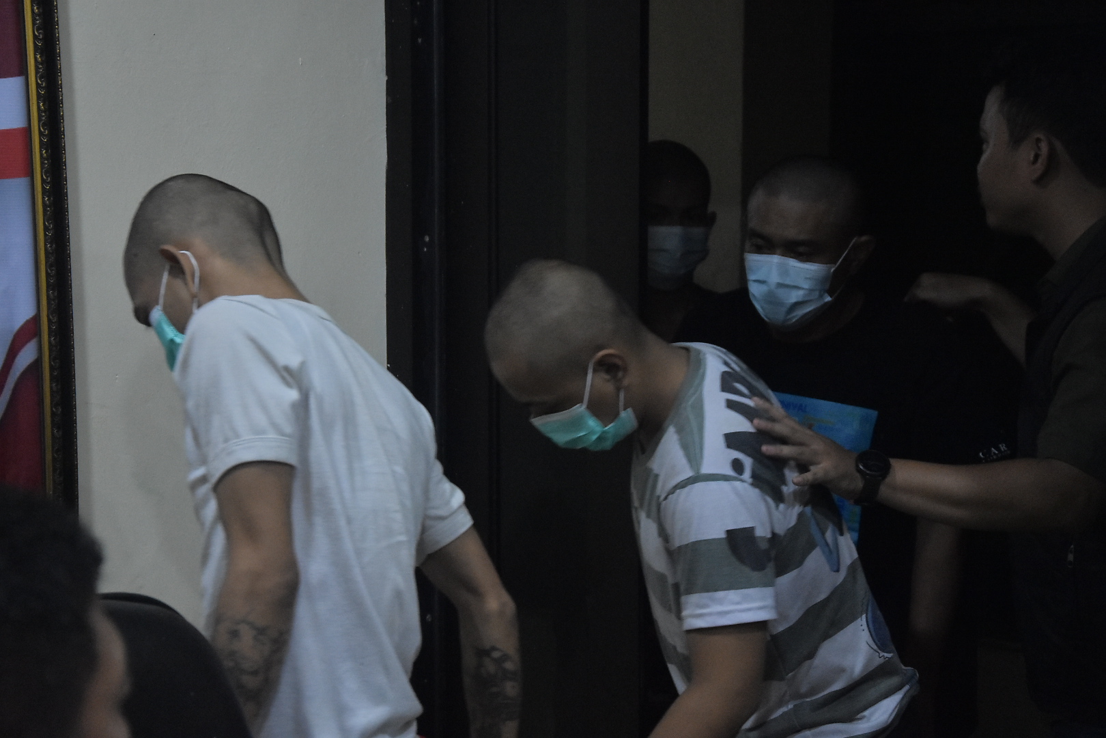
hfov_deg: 23.4
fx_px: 2673
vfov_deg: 15.7
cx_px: 553
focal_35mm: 87
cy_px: 369
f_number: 5
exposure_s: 1/160
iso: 3200
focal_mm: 58
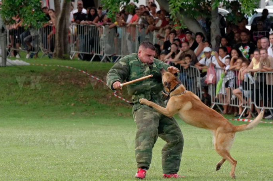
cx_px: 136
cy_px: 95
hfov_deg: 6.4
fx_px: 2434
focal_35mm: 322
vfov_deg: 4.3
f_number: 8
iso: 1000
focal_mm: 185
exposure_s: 1/800
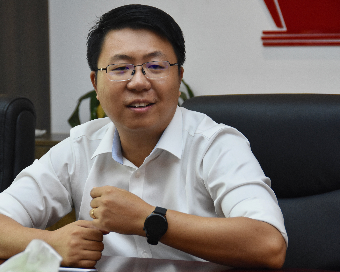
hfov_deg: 10.7
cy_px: 125
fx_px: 1808
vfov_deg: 8.6
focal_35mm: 180
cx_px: 140
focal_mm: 95
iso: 1100
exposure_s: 1/250
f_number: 5.6
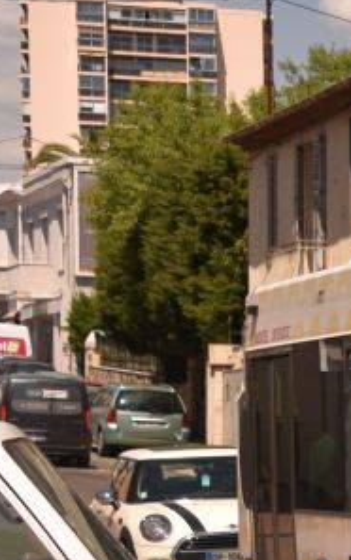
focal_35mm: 204
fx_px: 3118
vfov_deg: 10.2
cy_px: 473
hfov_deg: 6.1
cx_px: 923
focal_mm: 58
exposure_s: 1/640
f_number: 6.3
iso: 100
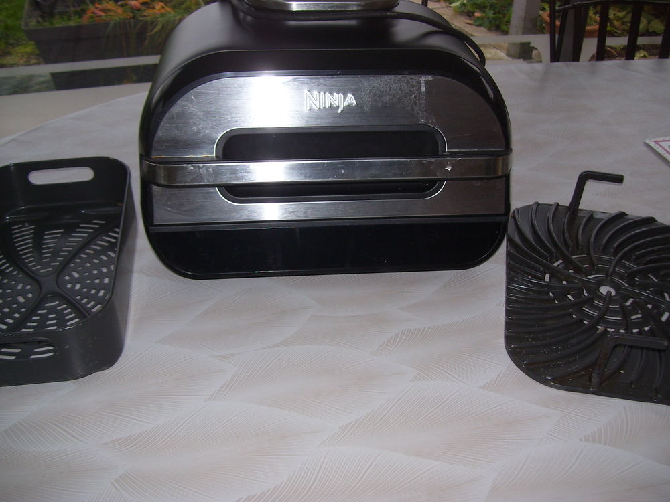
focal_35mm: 36
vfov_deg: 39.7
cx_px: 335
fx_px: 697
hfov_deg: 51.4
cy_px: 251
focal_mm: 6
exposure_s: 1/60
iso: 80
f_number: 2.7
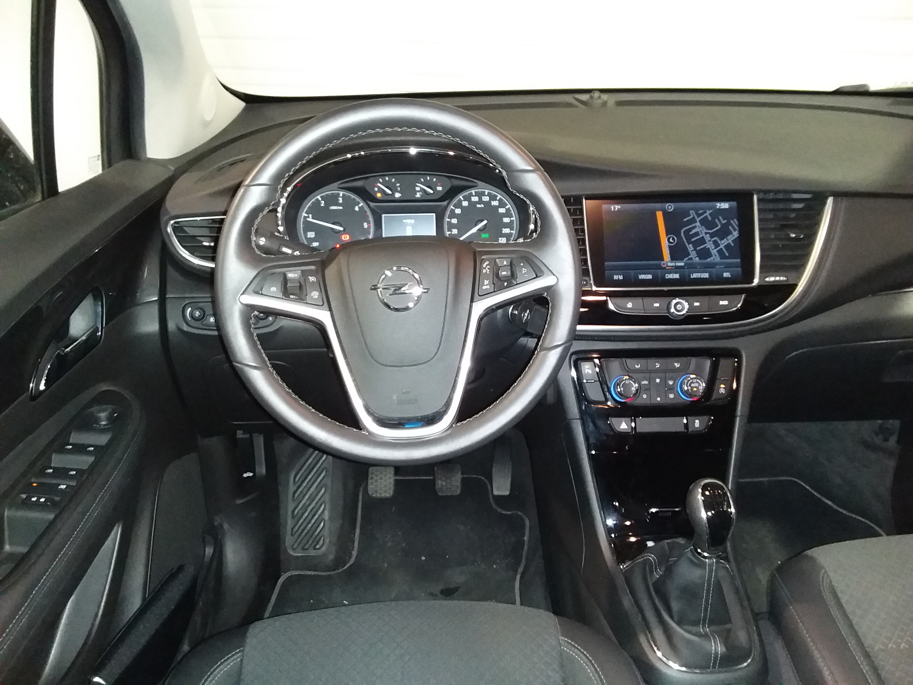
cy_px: 342
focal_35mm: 28
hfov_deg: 63.4
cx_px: 456
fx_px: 739
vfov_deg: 49.7
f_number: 1.9
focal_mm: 2.91
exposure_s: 1/17
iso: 320
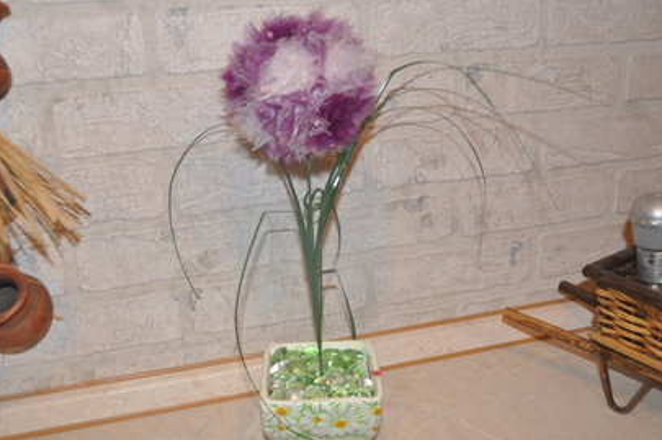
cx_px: 327
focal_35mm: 40
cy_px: 218
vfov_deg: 33.3
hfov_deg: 48.5
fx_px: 735
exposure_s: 1/60
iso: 500
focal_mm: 24
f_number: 3.8
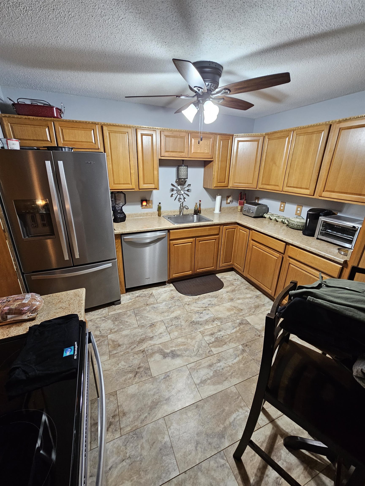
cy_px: 243
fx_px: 183
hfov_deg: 89.9
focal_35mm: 13
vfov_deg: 106.2
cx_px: 182
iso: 320
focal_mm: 2.2
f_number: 2.2
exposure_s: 1/30
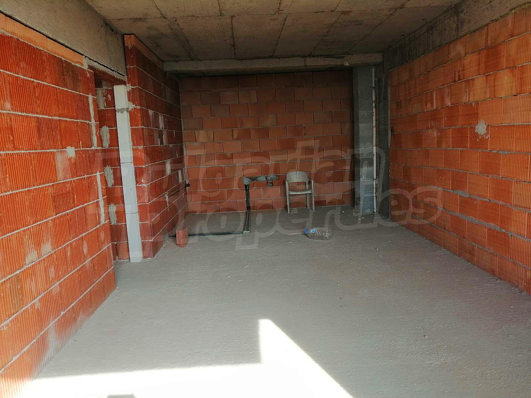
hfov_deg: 65.3
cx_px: 266
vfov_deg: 51.4
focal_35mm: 27
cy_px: 199
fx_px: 414
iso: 50
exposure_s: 1/264
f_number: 1.8
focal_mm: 3.95
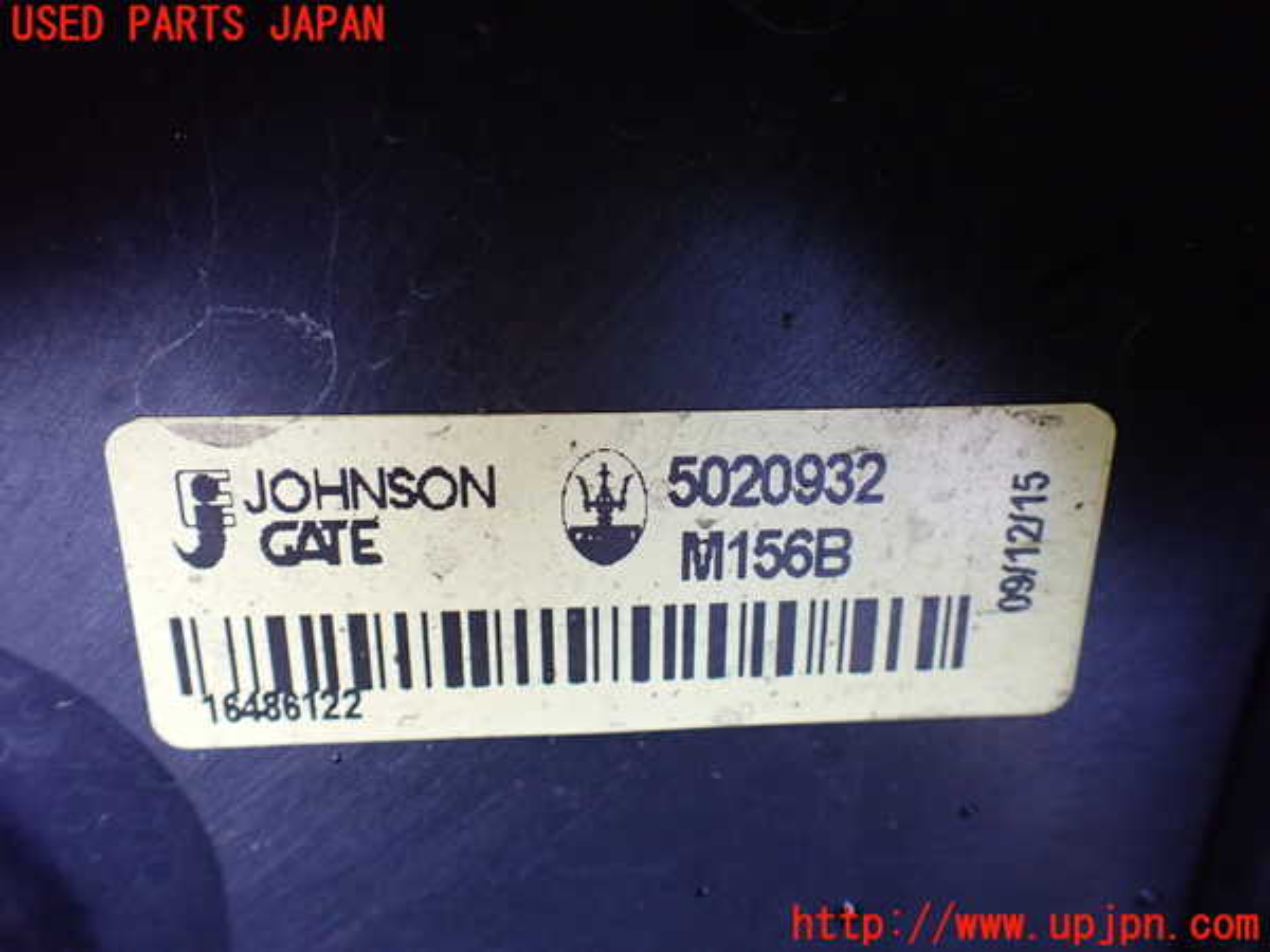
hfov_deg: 60.0
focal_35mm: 30
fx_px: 1101
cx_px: 635
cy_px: 476
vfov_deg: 46.8
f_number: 2.3
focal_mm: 5.4
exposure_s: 1/125
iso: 800
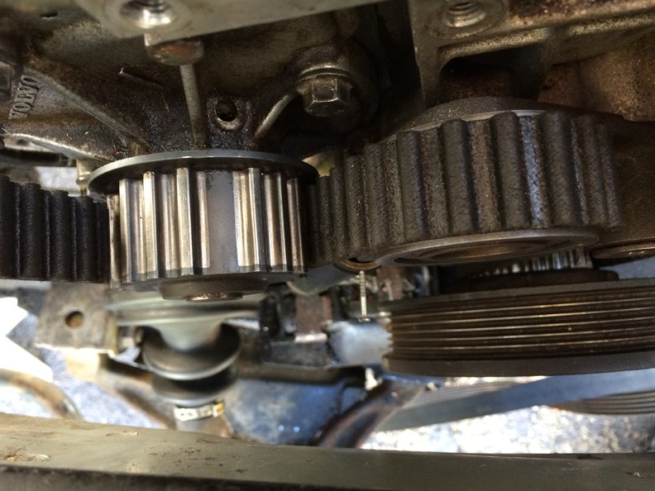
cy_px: 246
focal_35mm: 29
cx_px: 328
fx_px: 549
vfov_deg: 48.2
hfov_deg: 61.7
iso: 200
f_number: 2.2
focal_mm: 4.15
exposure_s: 1/30
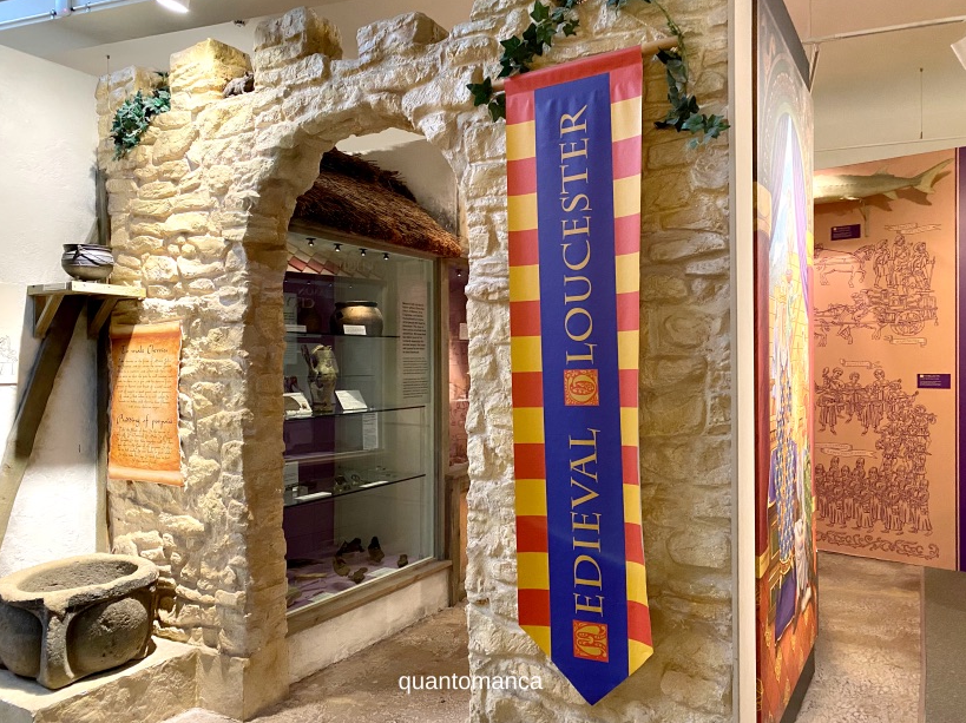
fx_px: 753
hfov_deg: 65.4
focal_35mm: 27
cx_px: 480
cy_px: 363
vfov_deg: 51.3
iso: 500
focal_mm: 4.25
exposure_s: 1/50
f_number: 1.8
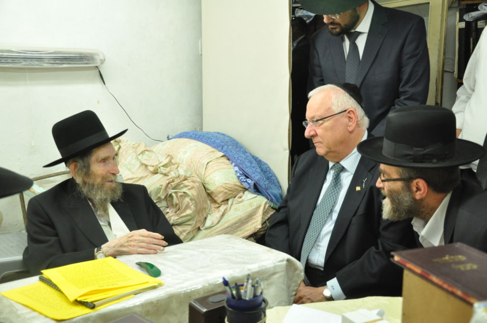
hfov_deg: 46.5
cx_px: 244
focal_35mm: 42
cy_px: 162
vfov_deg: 31.8
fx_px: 567
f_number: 5.6
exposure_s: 1/100
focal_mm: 28
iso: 1250
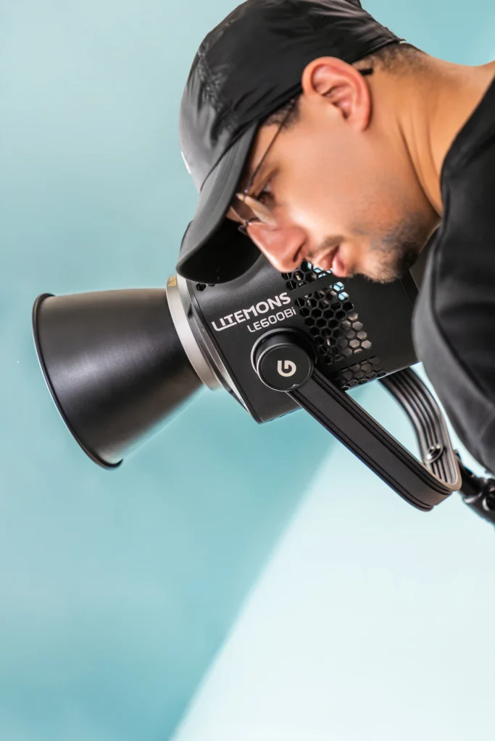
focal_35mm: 70
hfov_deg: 19.5
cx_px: 248
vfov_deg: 28.8
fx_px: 1443
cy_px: 370
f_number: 2.8
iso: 250
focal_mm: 70
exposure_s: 1/125
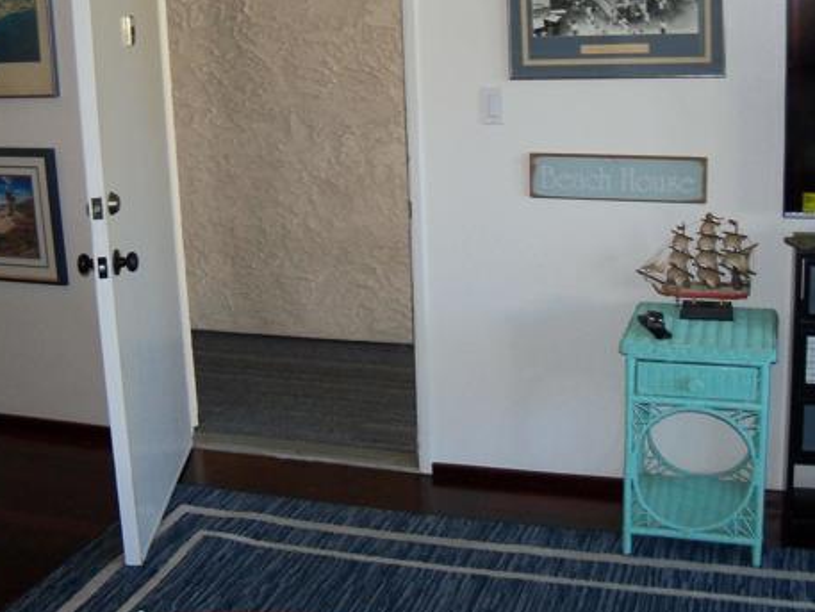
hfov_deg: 38.9
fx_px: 1154
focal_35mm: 49
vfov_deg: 29.5
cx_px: 376
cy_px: 196
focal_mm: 6.2
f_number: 3.5
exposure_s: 1/30
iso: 200
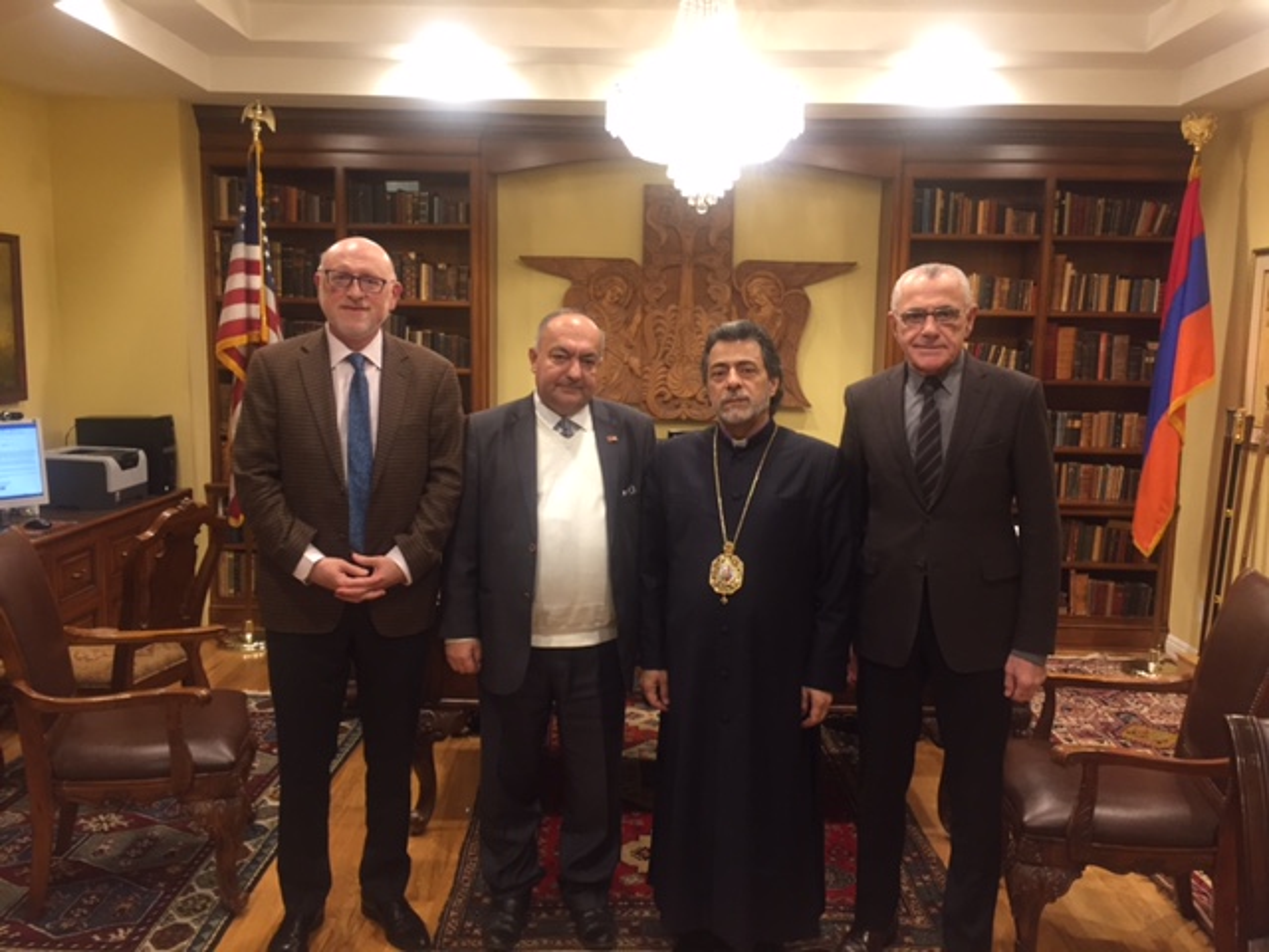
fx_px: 1063
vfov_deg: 48.2
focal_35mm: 29
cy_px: 476
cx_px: 634
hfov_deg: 61.7
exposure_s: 1/30
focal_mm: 4.15
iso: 100
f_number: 2.2
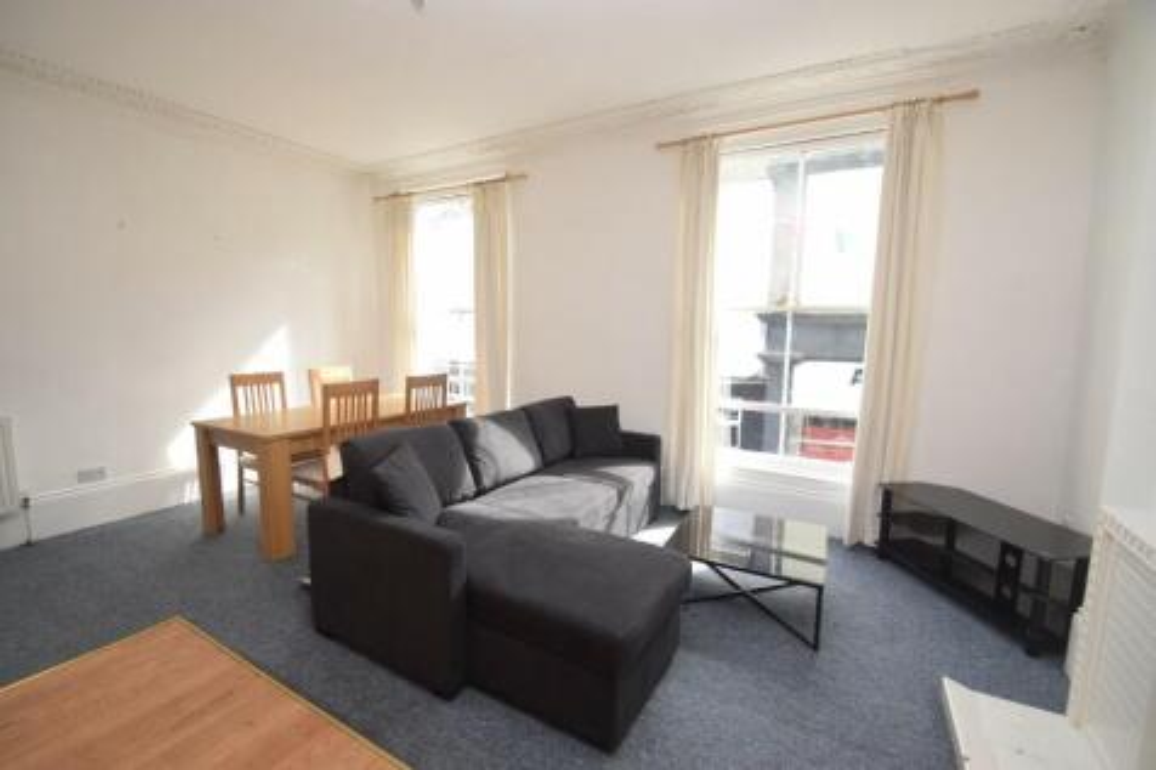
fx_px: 481
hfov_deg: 100.4
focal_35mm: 15
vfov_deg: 77.3
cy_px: 385
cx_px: 578
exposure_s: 1/125
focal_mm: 10
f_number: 5.6
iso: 250
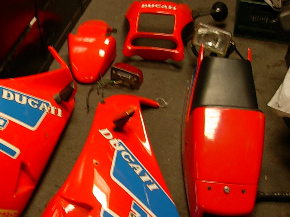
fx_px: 436
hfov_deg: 36.4
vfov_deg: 27.9
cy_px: 145
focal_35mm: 52
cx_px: 95
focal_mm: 7.8
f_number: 2.8
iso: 100
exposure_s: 1/10.9
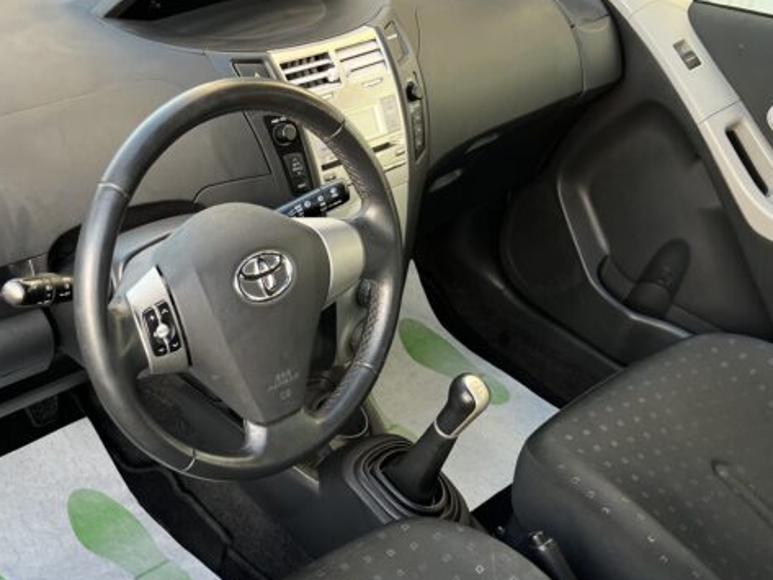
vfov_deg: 32.6
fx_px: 983
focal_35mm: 44
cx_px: 201
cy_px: 389
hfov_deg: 41.8
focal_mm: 5.7
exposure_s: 1/121
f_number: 1.5
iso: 100
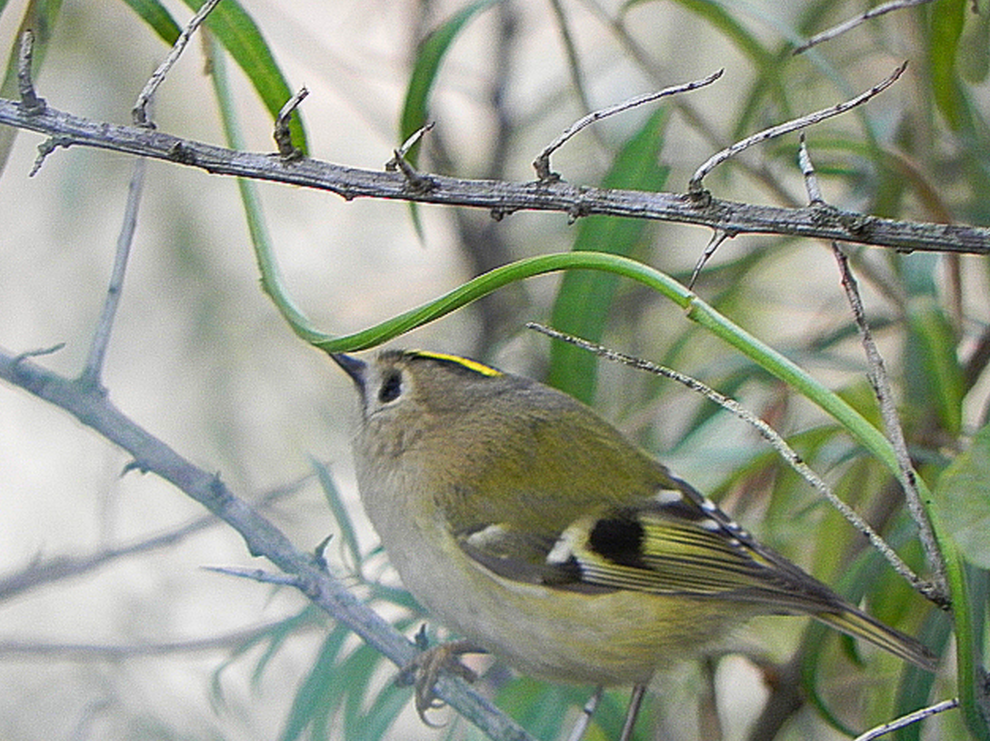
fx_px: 24786
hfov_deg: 2.3
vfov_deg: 1.7
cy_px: 427
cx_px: 451
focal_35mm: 867
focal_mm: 120
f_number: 5
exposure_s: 1/60
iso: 346
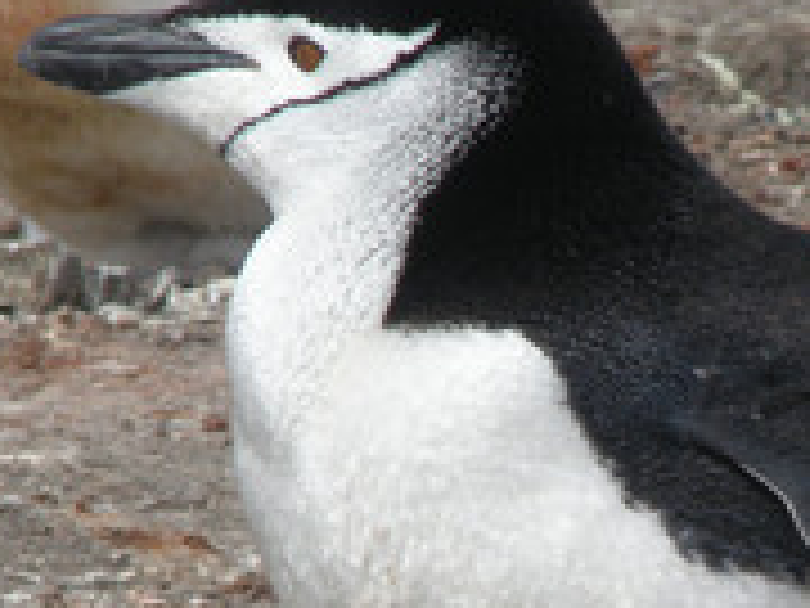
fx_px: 20404
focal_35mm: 872
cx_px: 718
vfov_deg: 1.7
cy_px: 576
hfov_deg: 2.3
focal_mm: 54.99
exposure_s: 1/320
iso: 64
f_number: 5.6
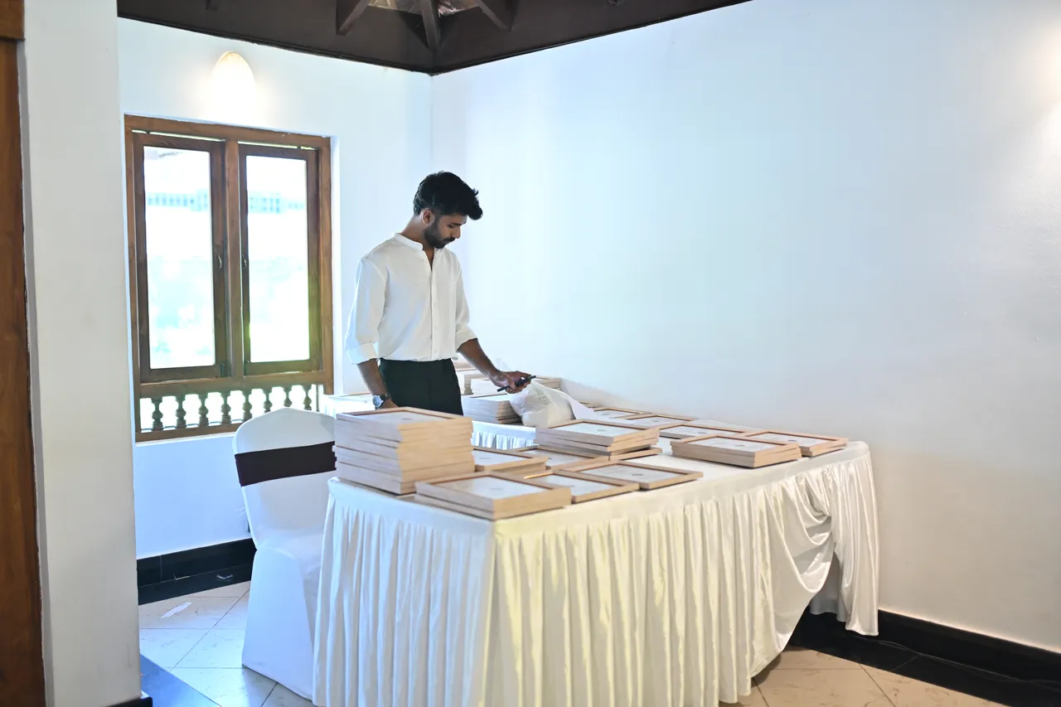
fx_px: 1031
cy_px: 354
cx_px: 530
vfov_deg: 37.8
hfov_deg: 54.4
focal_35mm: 35
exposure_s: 1/125
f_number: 1.4
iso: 800
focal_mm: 35
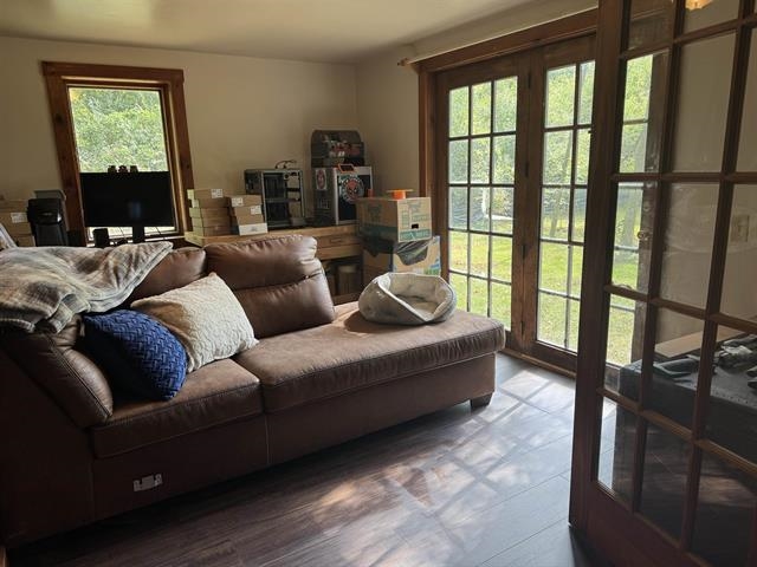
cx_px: 378
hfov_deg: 71.6
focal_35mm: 24
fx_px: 525
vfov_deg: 56.8
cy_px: 284
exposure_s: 1/120
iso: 125
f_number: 1.78
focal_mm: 6.76
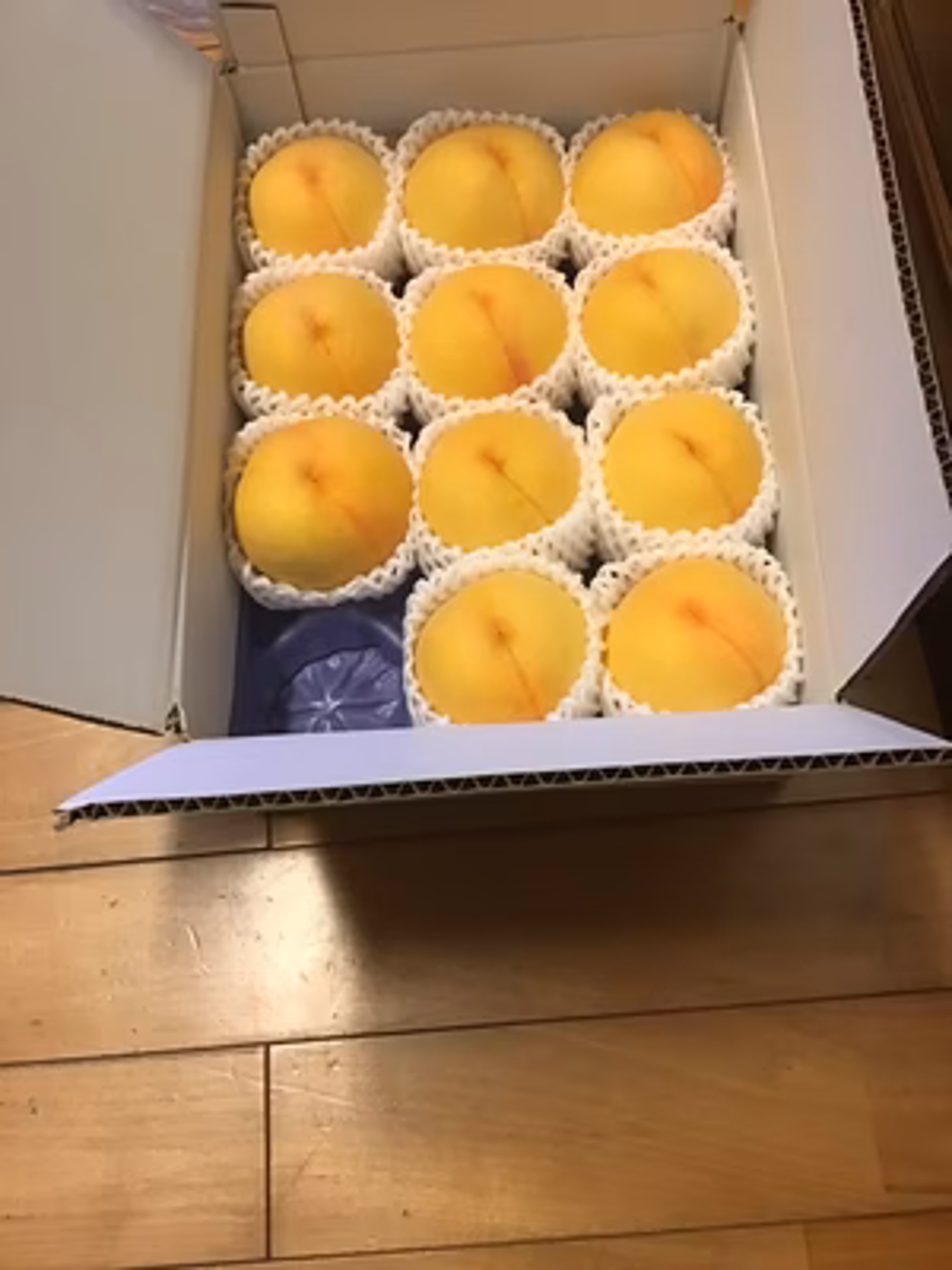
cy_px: 635
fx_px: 1137
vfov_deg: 58.4
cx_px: 476
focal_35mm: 31
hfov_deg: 45.4
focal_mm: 3.3
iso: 160
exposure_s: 1/30
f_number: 2.4
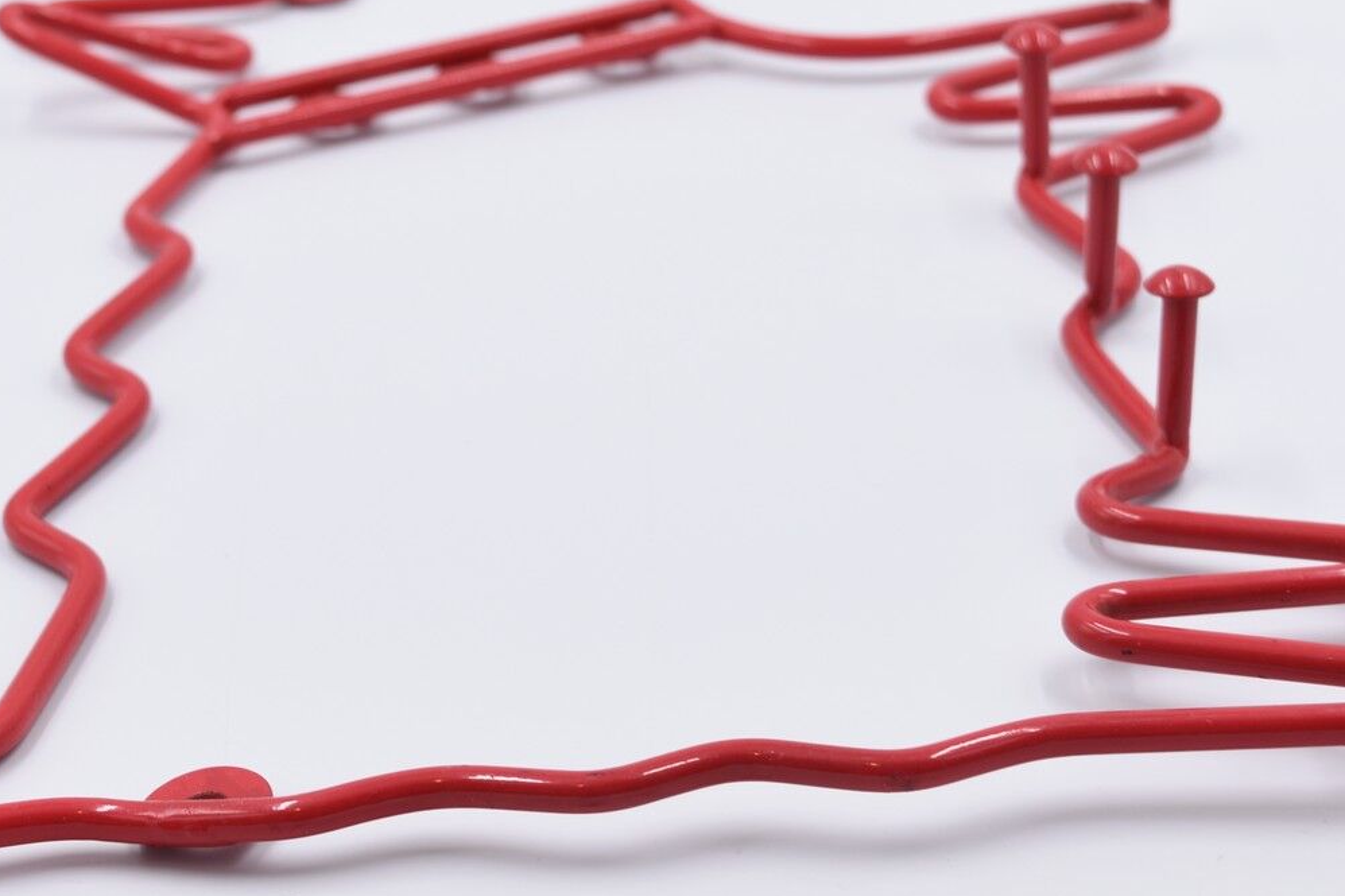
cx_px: 554
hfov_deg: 24.2
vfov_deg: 16.3
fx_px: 3134
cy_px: 395
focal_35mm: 84
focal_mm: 31
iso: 160
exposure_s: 1/125
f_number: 5.6
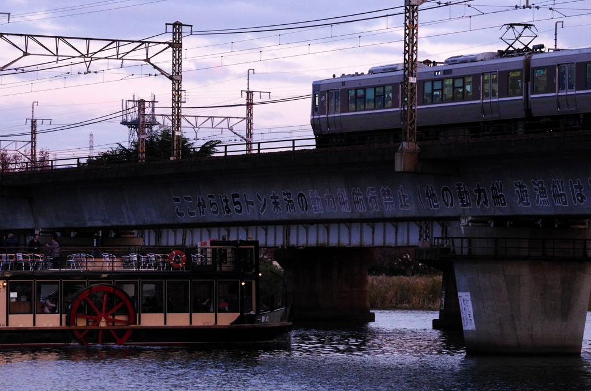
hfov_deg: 11.4
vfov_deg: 7.6
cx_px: 296
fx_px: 2949
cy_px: 196
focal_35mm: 180
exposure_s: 1/500
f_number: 6.3
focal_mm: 120
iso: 4000
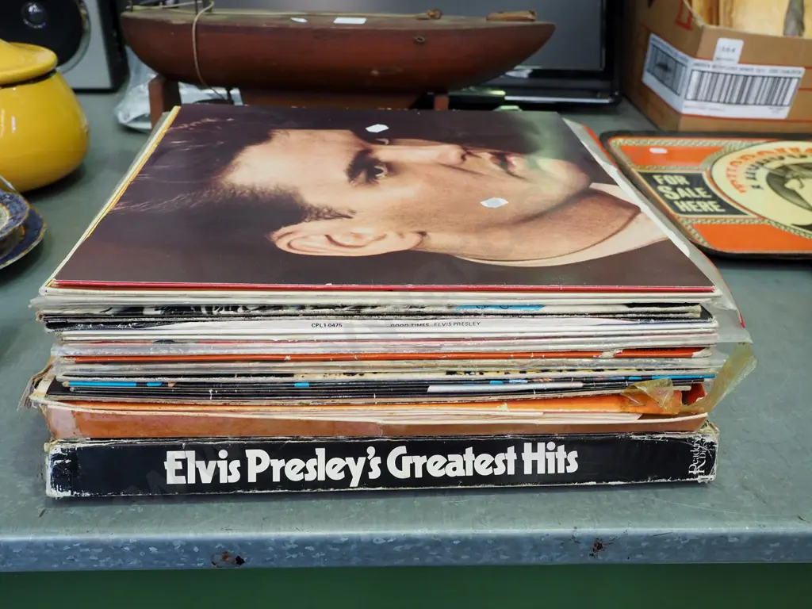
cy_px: 304
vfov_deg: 44.2
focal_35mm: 32
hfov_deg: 56.8
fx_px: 751
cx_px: 406
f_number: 5.6
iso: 1250
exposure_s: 1/80
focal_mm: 16
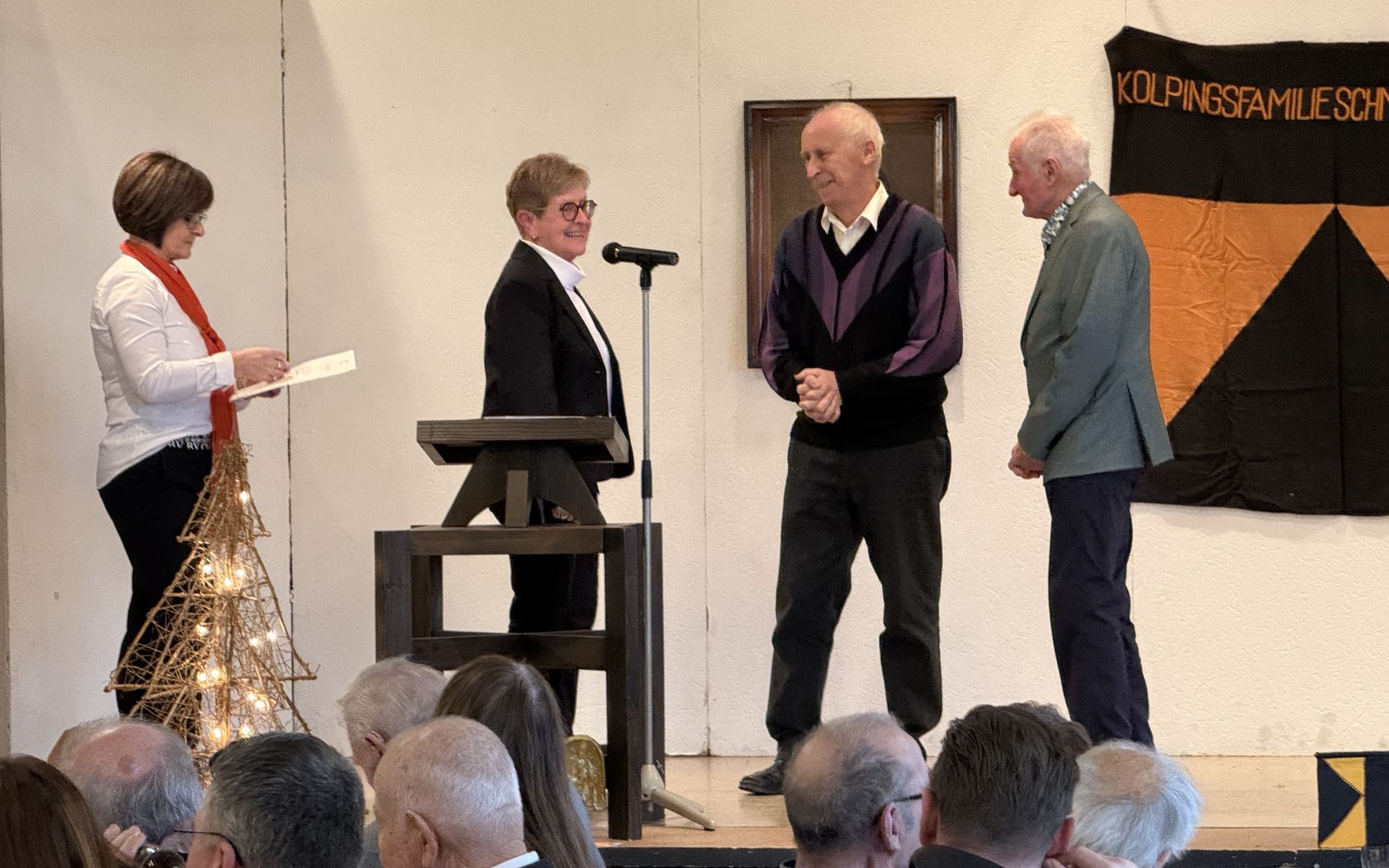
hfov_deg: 16.3
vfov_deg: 10.2
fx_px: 4845
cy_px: 448
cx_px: 696
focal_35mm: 128
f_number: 2.8
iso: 500
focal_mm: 15.66
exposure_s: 1/50
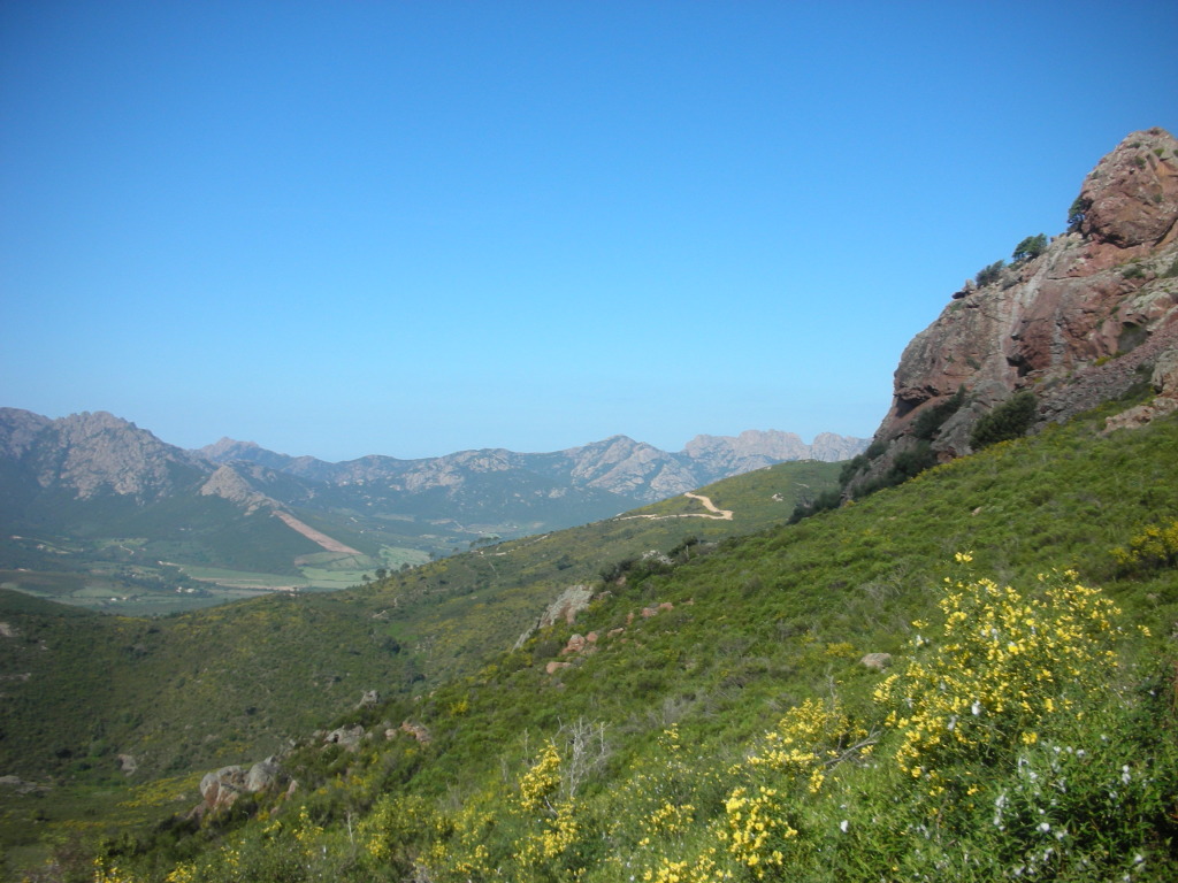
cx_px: 589
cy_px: 442
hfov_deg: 52.6
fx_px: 1191
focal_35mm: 35
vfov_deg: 40.7
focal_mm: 5.8
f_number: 8.5
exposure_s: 1/90
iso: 50
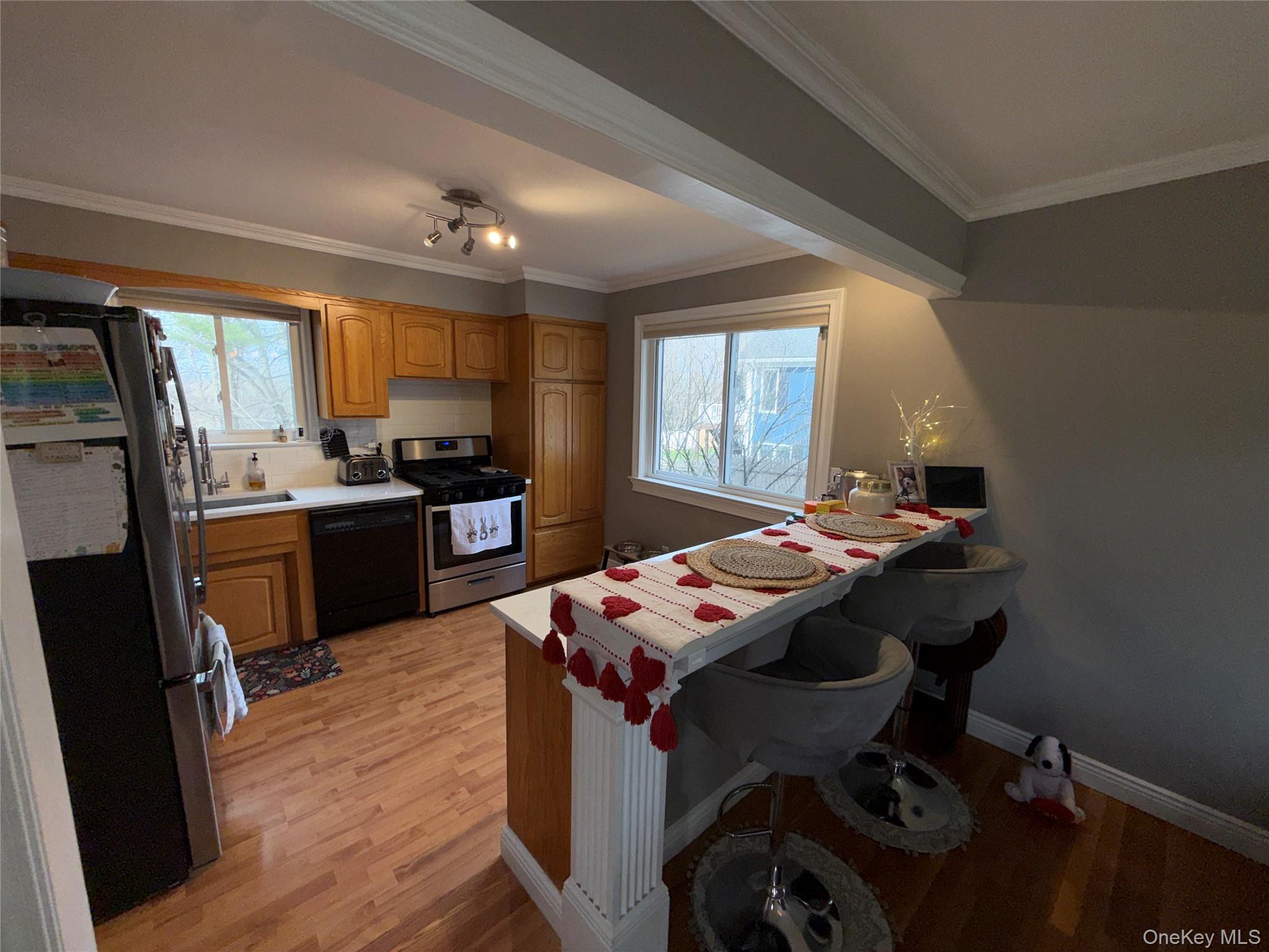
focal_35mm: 14
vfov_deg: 85.7
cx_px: 634
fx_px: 513
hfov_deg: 102.1
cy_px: 476
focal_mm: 2.22
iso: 16
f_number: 2.2
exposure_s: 1/142
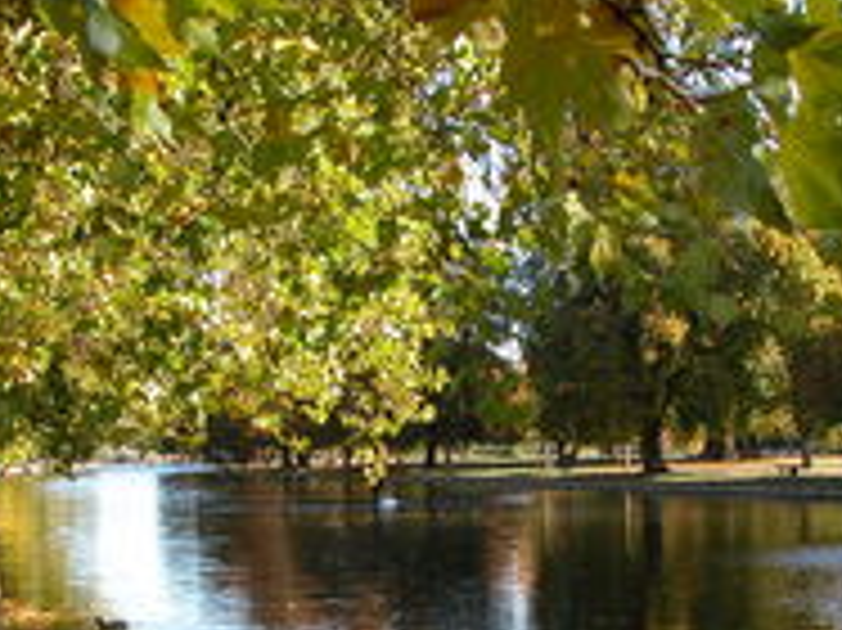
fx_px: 1823
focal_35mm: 75
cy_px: 518
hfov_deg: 26.0
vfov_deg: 19.4
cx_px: 338
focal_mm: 8.9
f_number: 4.5
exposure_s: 1/150
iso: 100
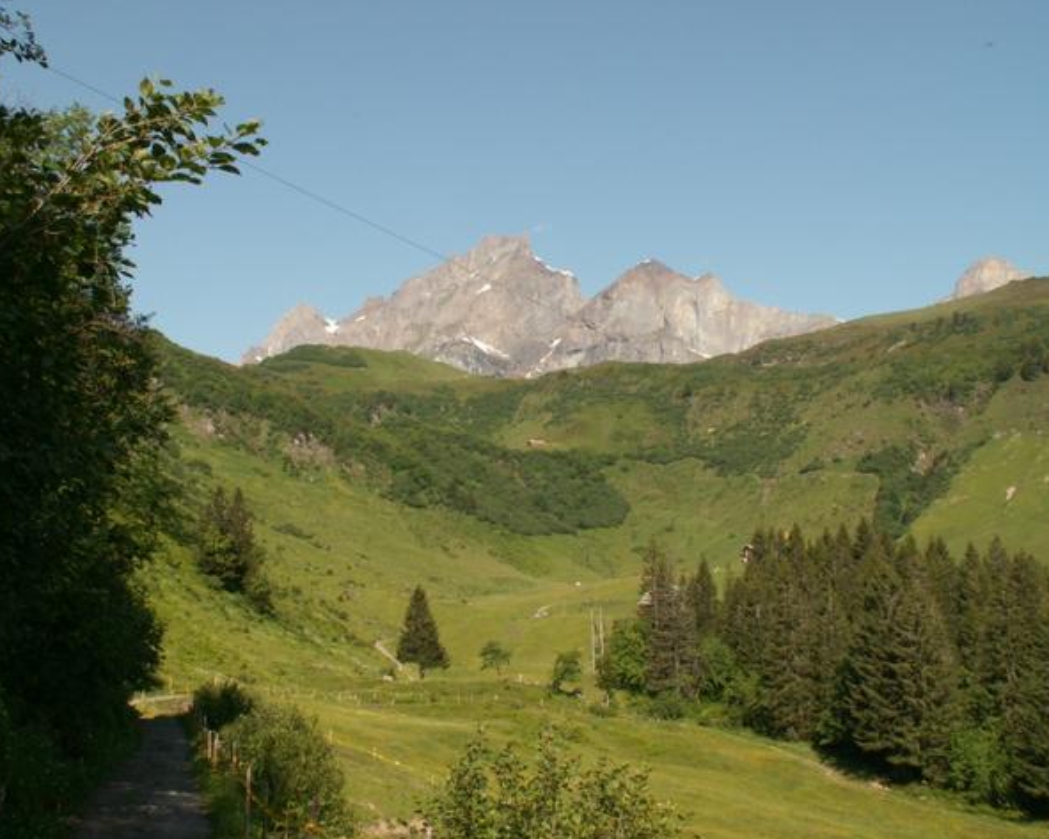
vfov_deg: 40.1
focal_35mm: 37
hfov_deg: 49.1
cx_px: 495
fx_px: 1149
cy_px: 420
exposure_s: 1/160
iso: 50
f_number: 6.3
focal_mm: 5.86
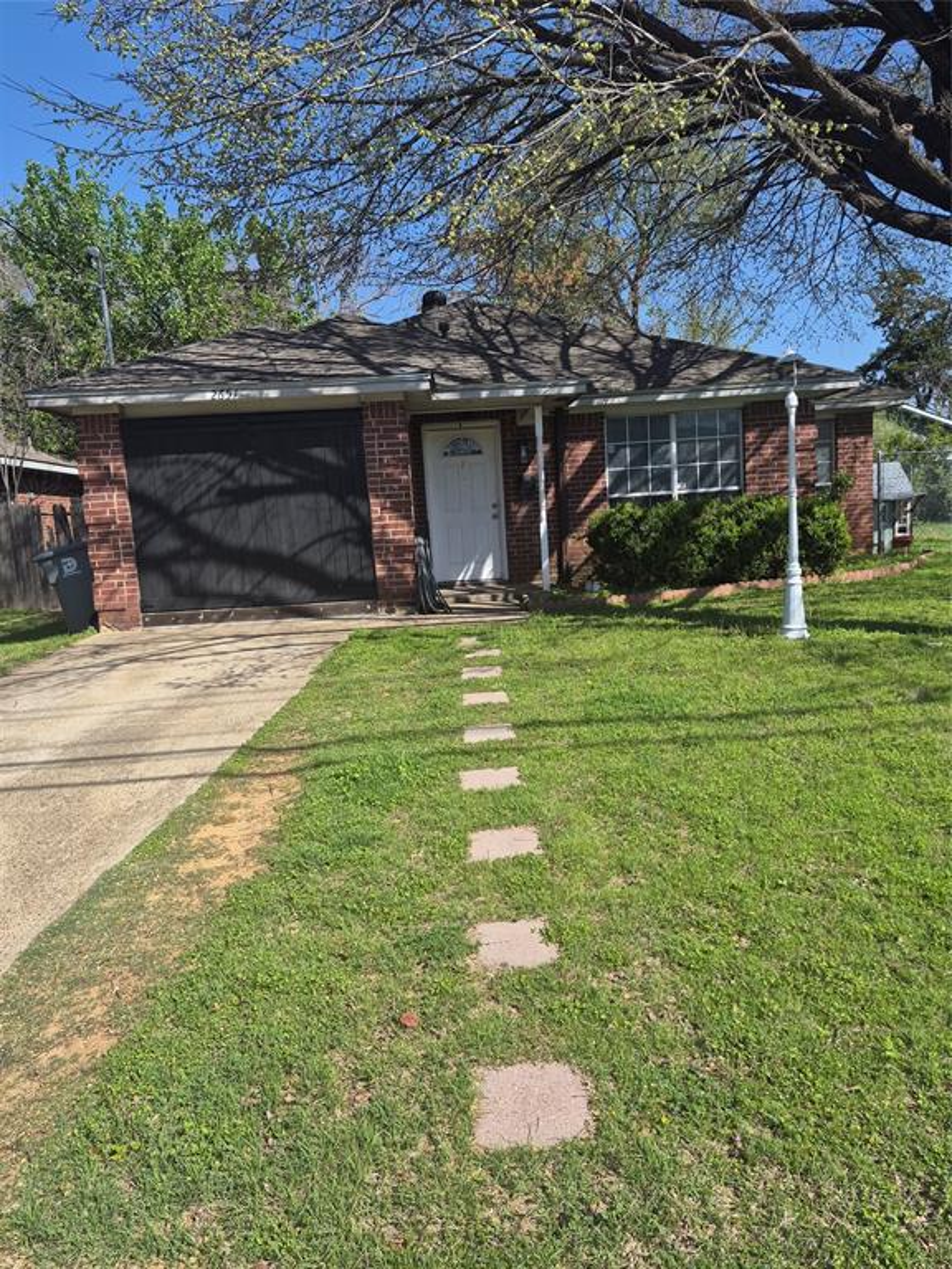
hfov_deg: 58.9
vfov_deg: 73.9
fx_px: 843
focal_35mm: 23
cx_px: 476
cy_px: 634
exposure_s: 1/4880
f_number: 1.8
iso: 80
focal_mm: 5.4
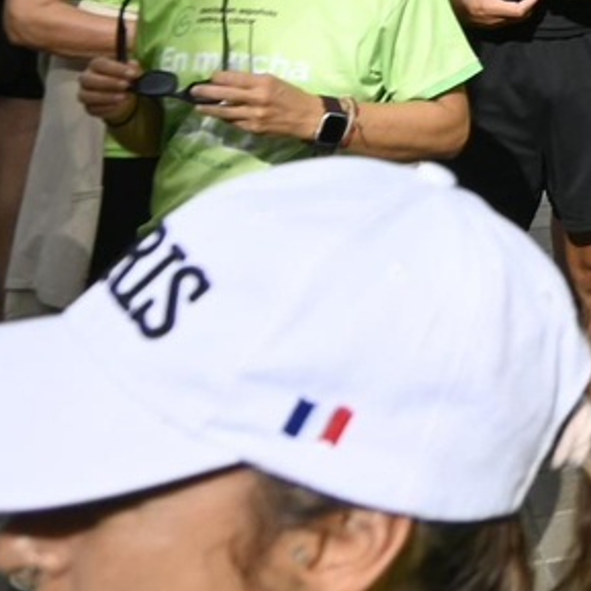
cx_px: 1348
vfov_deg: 13.7
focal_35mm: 113
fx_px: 2183
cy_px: -481
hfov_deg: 12.6
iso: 100
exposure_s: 1/1000
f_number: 5
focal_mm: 16
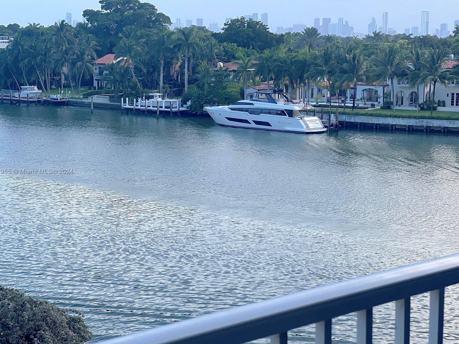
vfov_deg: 18.2
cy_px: 172
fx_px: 1074
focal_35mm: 81
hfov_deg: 24.1
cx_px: 218
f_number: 2.8
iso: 32
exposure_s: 1/121
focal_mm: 9
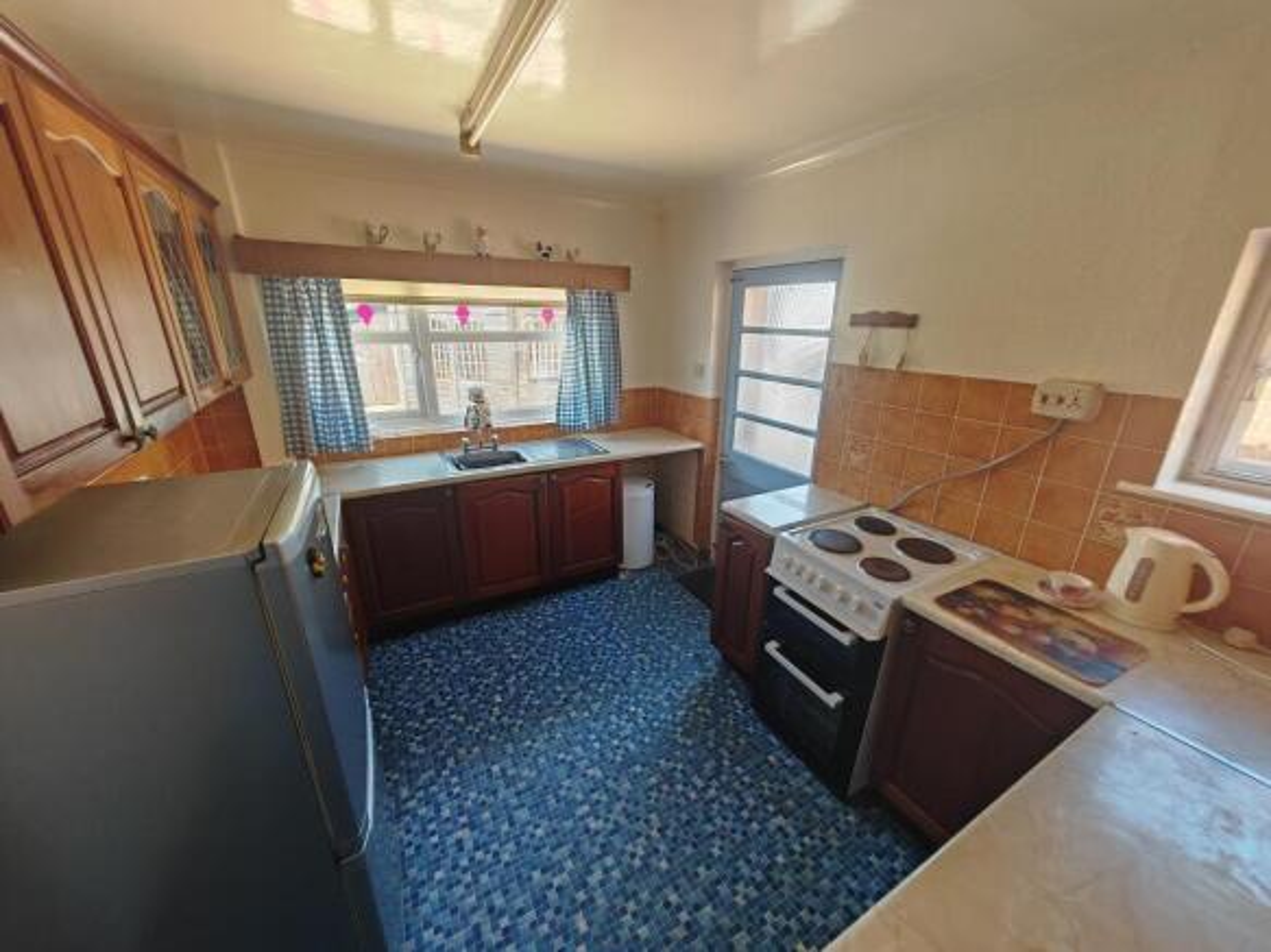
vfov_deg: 89.9
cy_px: 476
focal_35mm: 13
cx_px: 636
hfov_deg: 106.2
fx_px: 477
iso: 250
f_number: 2
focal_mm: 1.82
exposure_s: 1/50
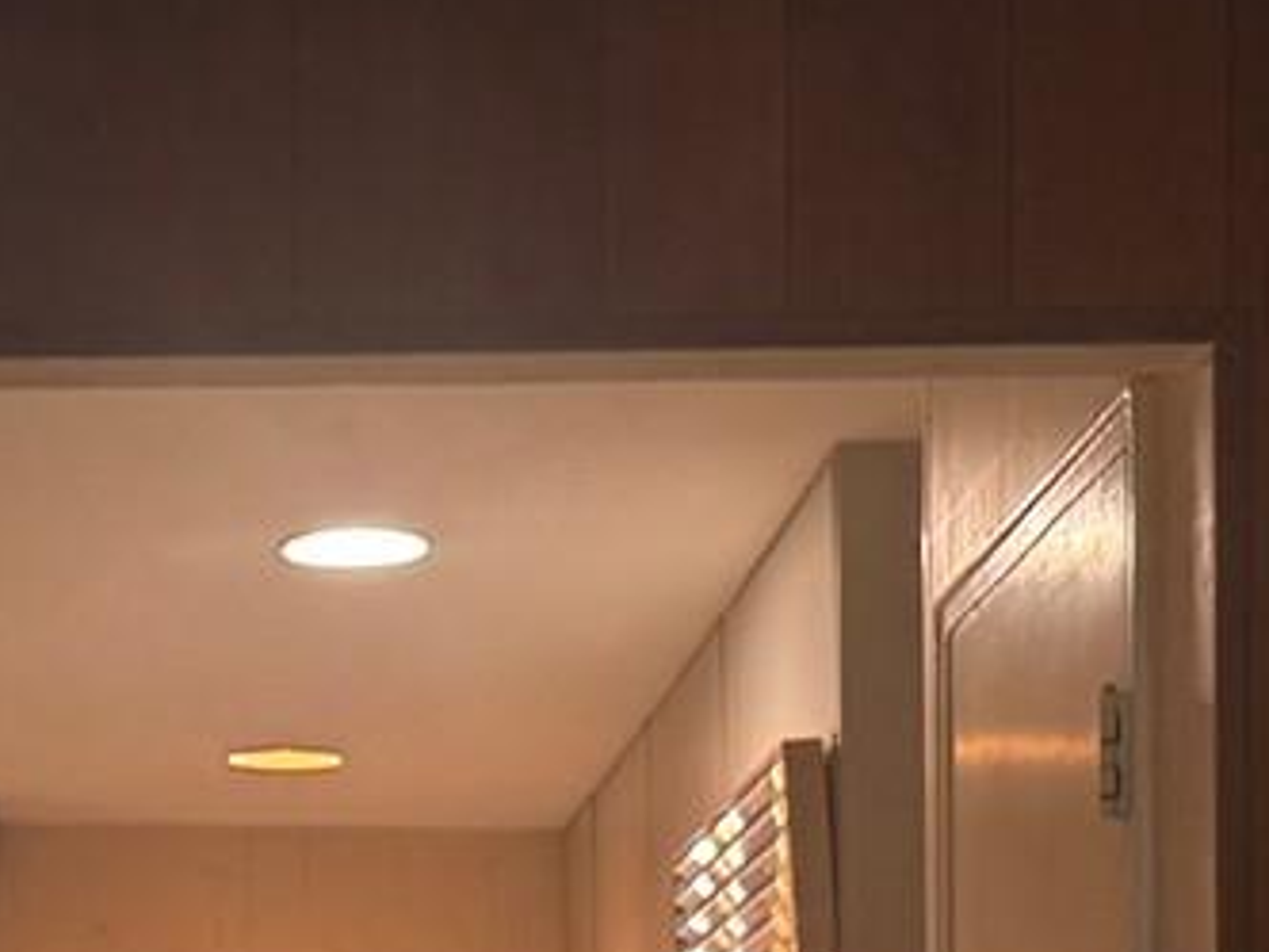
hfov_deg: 13.2
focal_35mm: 148
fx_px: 5426
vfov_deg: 9.8
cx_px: 46
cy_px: 1376
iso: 100
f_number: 1.78
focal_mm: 6.76
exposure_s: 1/127
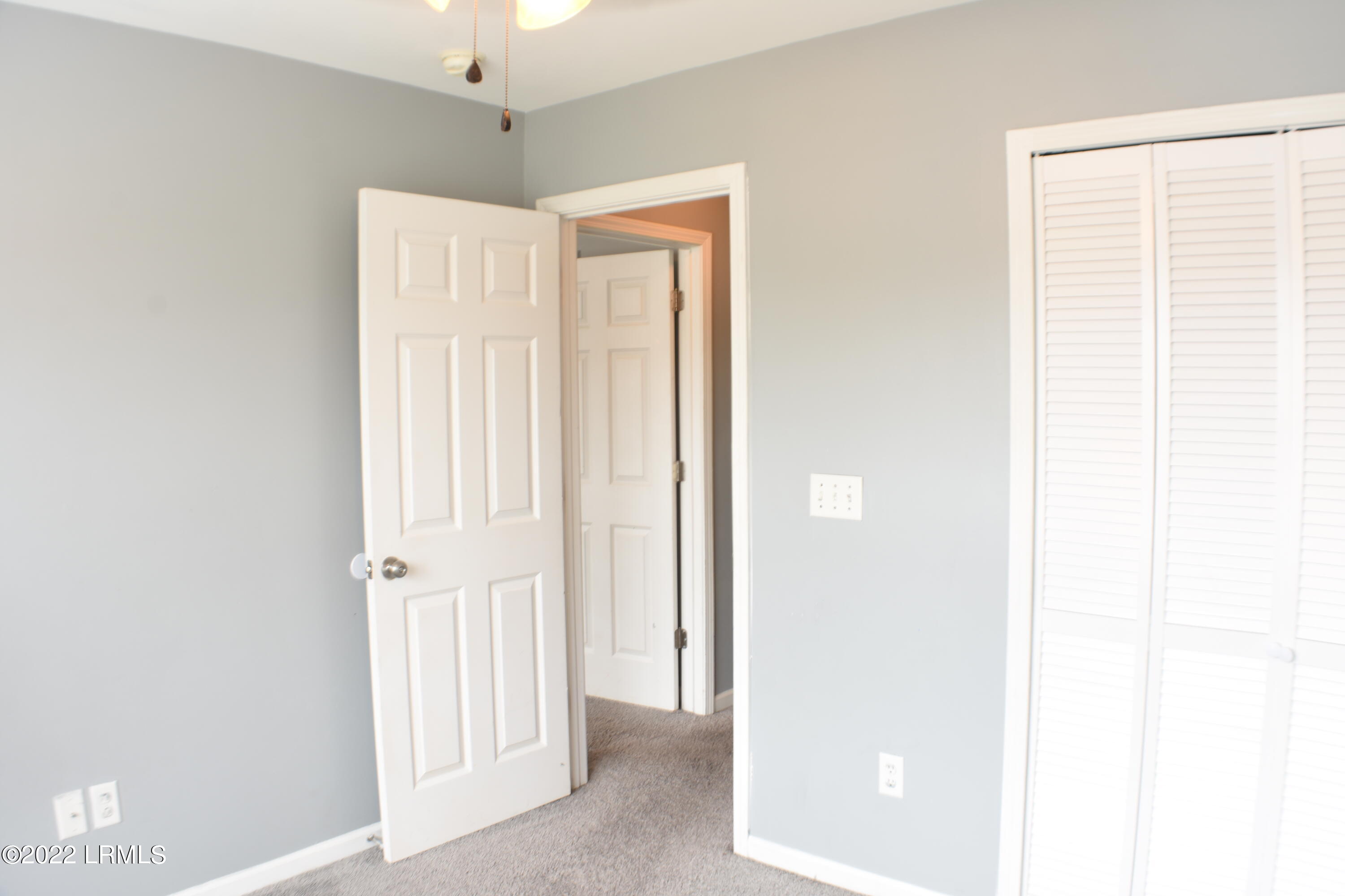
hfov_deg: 53.1
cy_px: 448
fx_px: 1345
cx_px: 672
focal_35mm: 36
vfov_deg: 36.9
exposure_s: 1/2
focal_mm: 24
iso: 100
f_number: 7.1
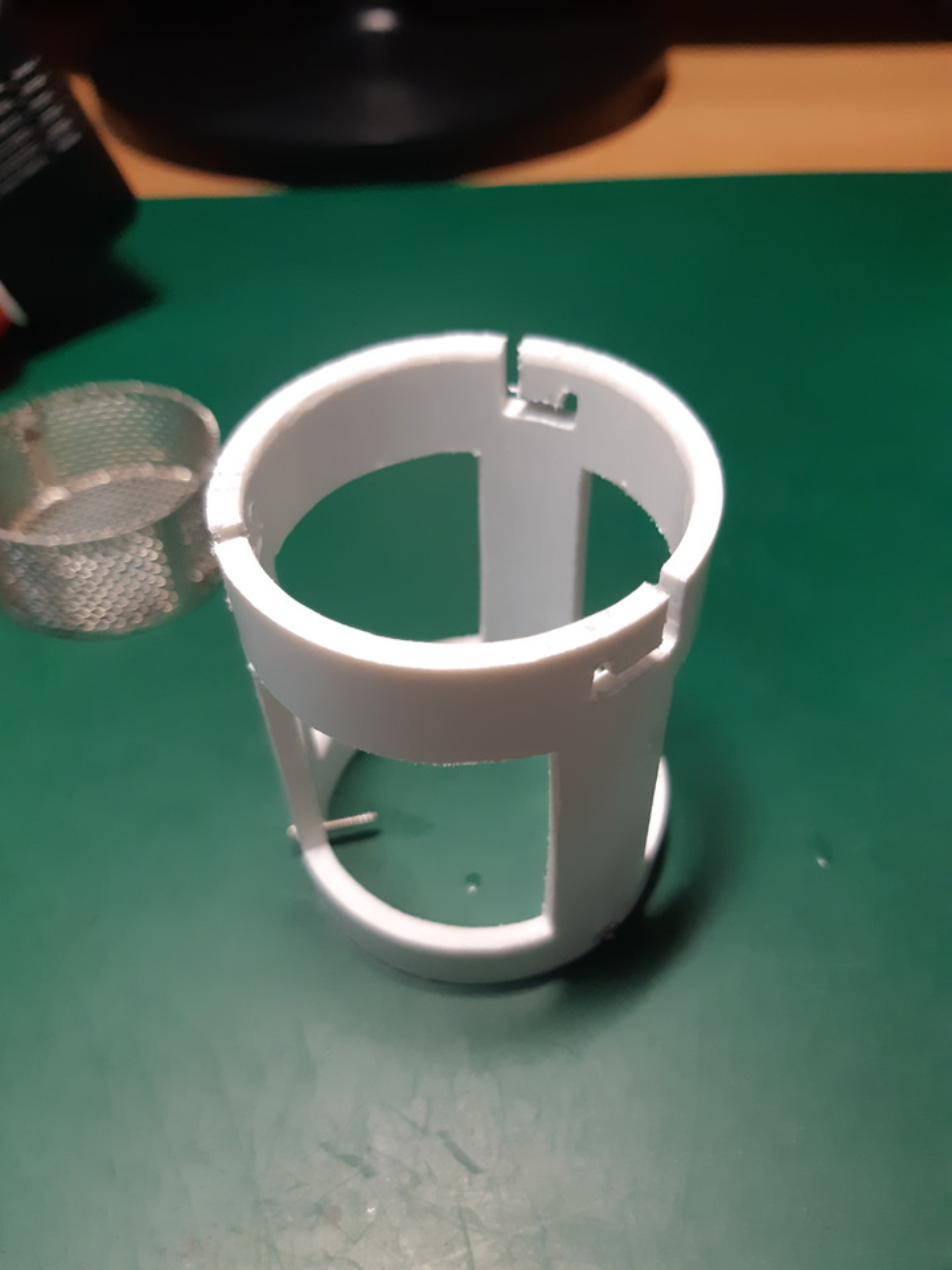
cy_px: 635
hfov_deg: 53.1
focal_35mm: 26
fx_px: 953
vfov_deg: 67.3
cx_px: 476
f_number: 1.7
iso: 200
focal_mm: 3.93
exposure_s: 1/60
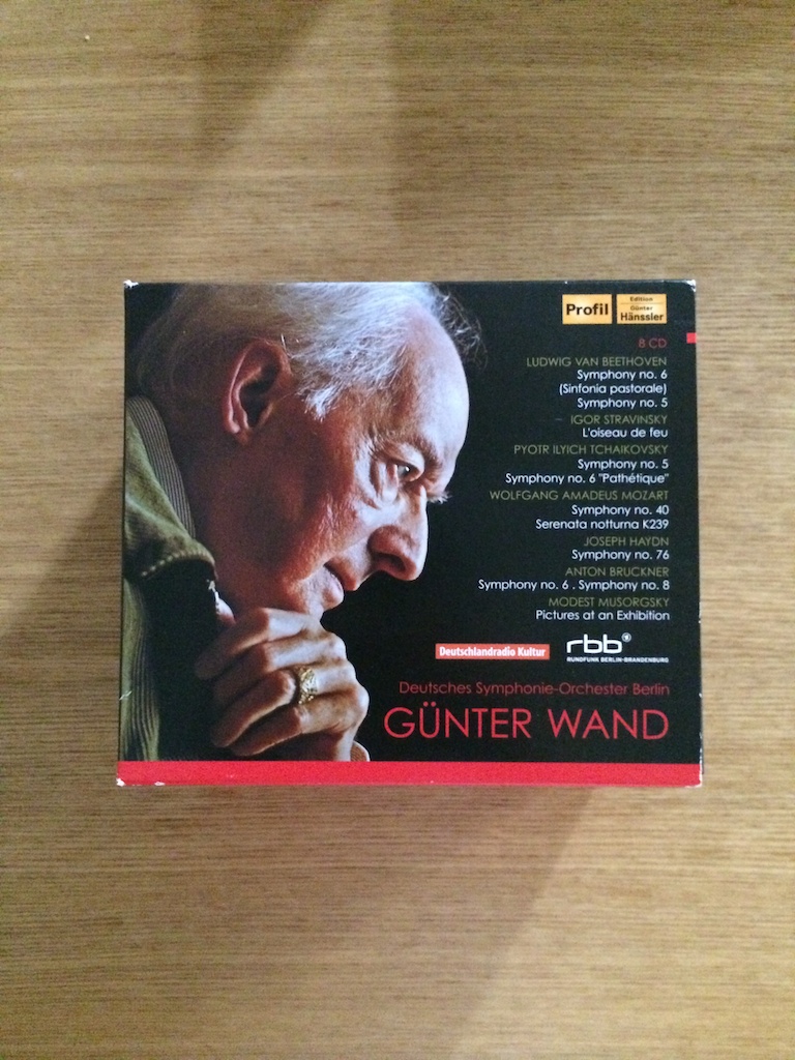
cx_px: 398
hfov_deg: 46.8
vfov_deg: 60.0
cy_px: 530
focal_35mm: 30
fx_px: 919
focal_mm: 4.12
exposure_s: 1/15
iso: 1000
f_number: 2.2
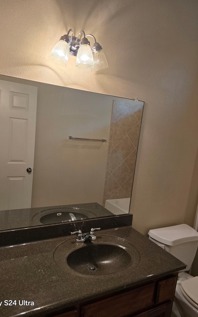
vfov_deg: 72.5
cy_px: 160
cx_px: 86
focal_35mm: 25
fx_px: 216
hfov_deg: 49.1
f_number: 1.7
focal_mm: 6.3
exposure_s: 1/120
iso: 250
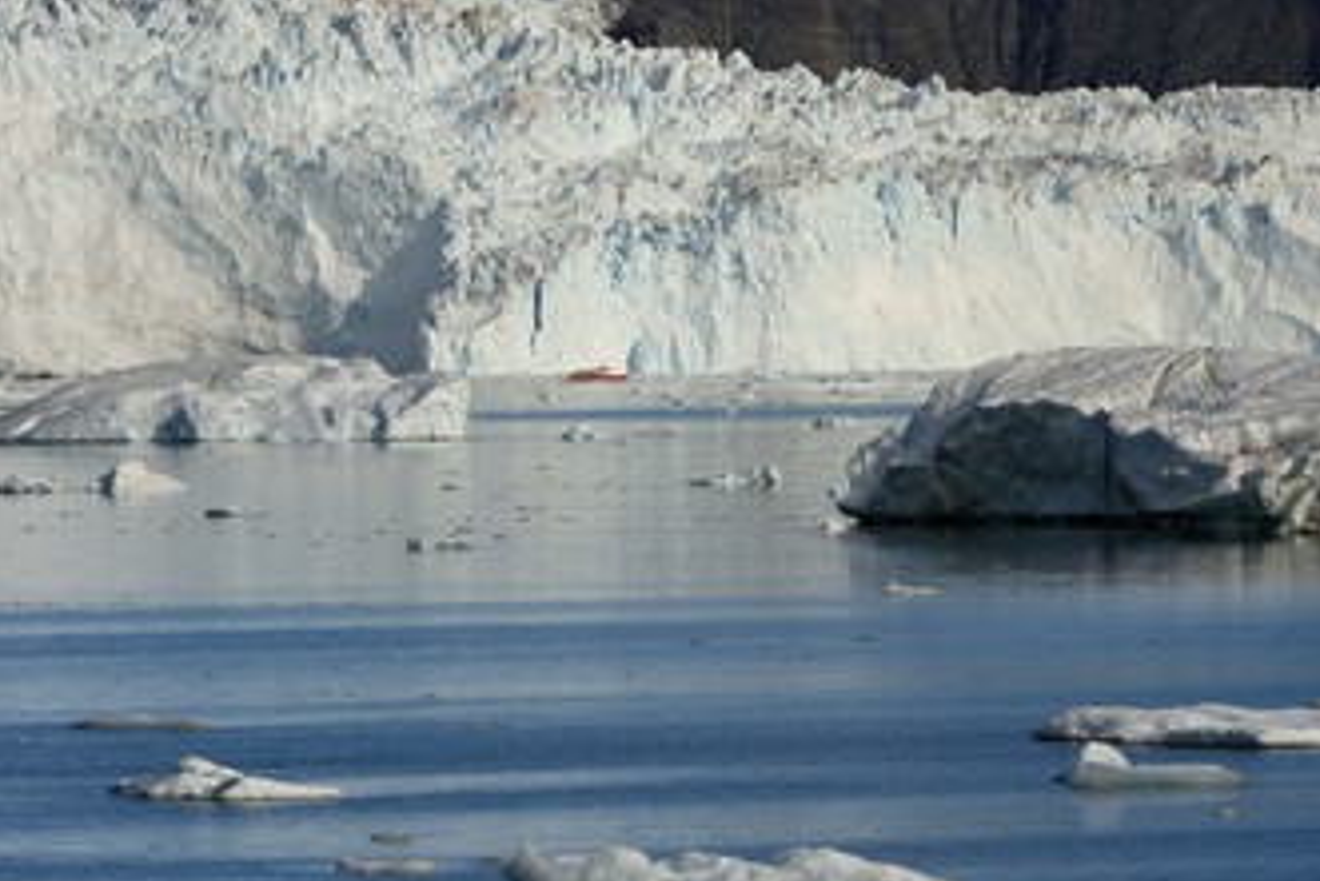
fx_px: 13022
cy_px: 363
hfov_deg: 5.8
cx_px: 825
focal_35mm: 355
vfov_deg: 3.9
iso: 200
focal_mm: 280
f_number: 16
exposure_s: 1/400
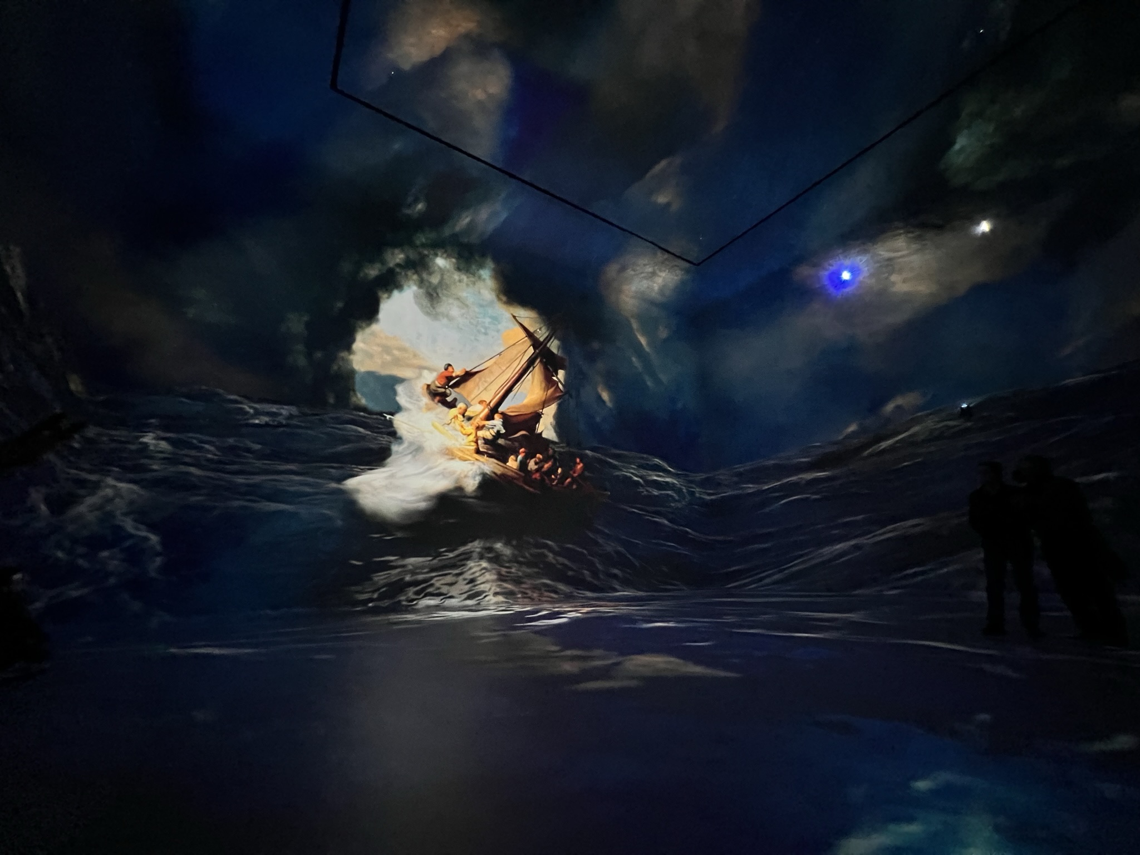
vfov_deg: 89.9
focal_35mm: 13
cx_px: 570
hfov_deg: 106.2
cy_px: 428
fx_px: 428
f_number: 1.8
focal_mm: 1.57
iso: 1000
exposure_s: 1/25
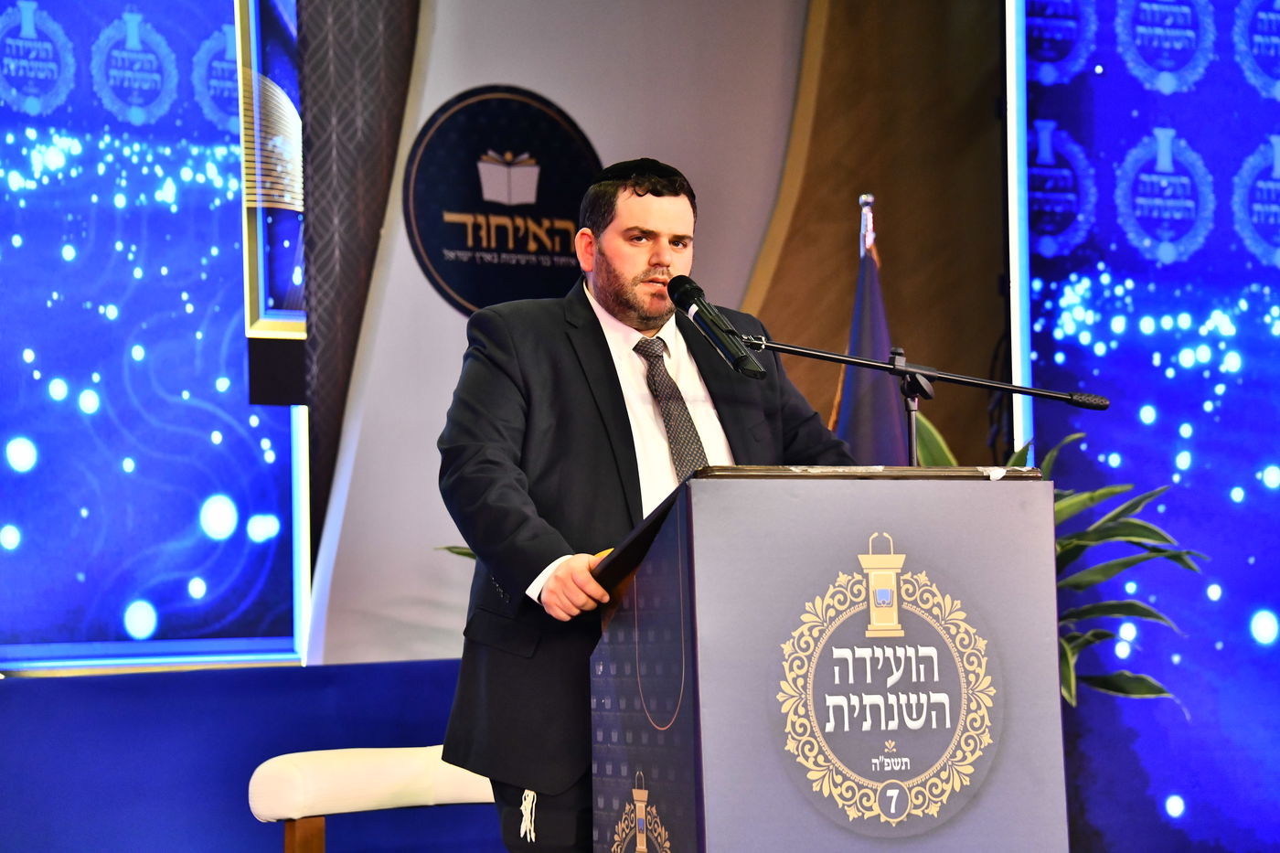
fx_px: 3484
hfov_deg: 20.8
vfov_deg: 14.0
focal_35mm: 98
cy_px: 426
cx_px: 640
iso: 2500
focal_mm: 98
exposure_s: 1/100
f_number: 5.6
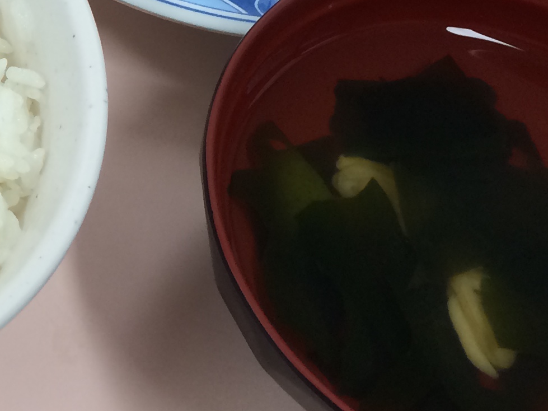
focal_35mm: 100
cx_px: -268
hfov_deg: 17.7
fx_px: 1583
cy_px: 20
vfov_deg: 14.6
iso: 40
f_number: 2.2
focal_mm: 4.12
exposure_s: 1/40
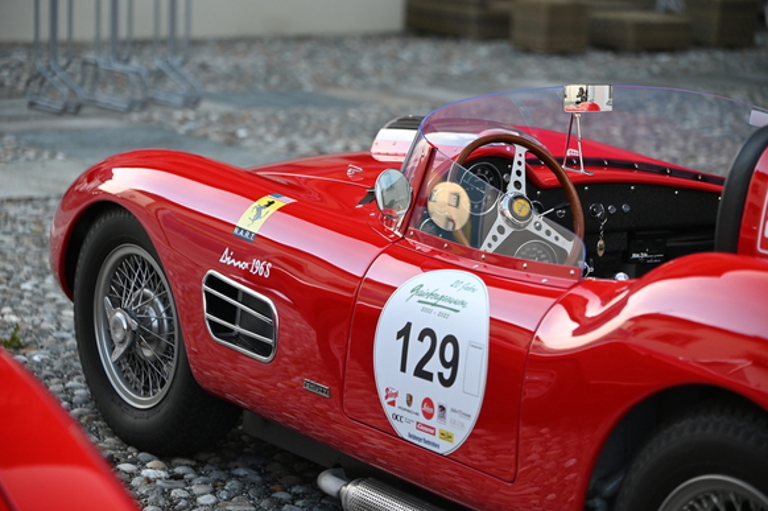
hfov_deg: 20.2
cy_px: 249
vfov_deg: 13.5
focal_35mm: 101
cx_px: 385
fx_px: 2153
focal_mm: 98
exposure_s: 1/125
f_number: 2.8
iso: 560
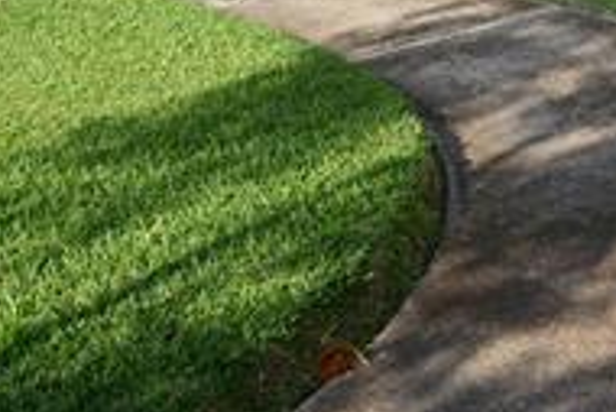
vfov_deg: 15.2
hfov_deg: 24.2
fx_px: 1387
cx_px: 580
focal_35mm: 81
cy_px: -264
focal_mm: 24
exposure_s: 1/160
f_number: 9
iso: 100
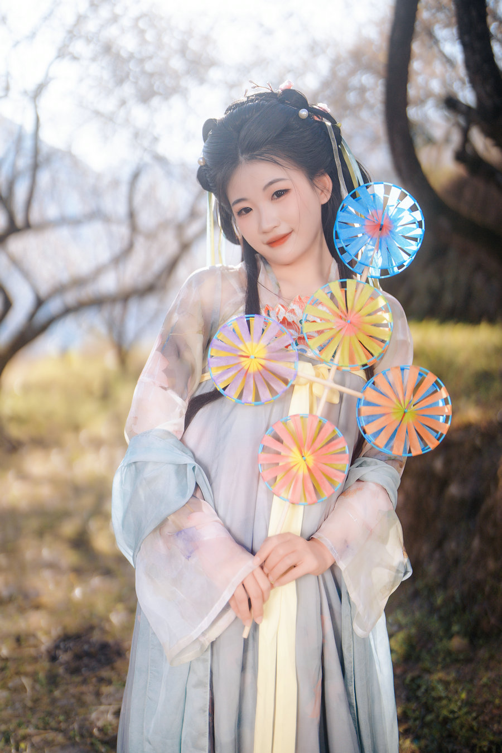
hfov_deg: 27.0
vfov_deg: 39.6
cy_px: 376
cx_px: 251
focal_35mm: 50
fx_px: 1046
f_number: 1.2
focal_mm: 50
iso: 100
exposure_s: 1/4000
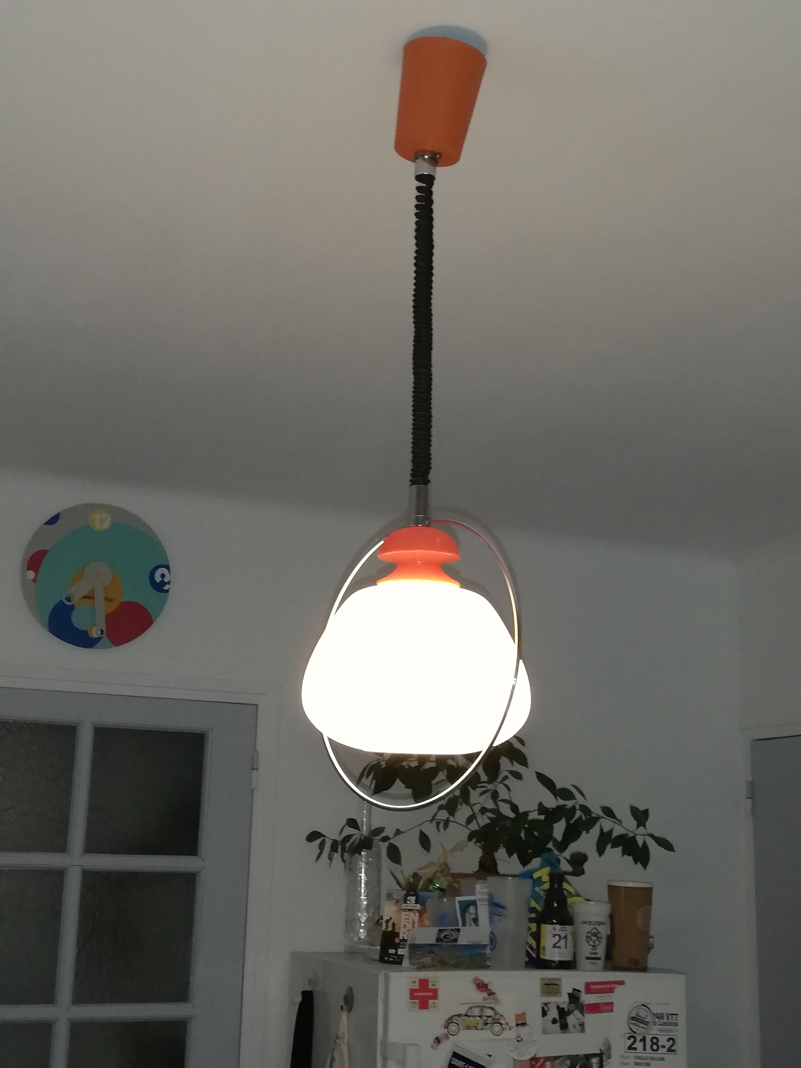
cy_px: 534
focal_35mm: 47
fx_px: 1450
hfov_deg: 30.9
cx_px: 400
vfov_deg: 40.4
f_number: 2.2
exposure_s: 1/25
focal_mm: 3.81
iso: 320
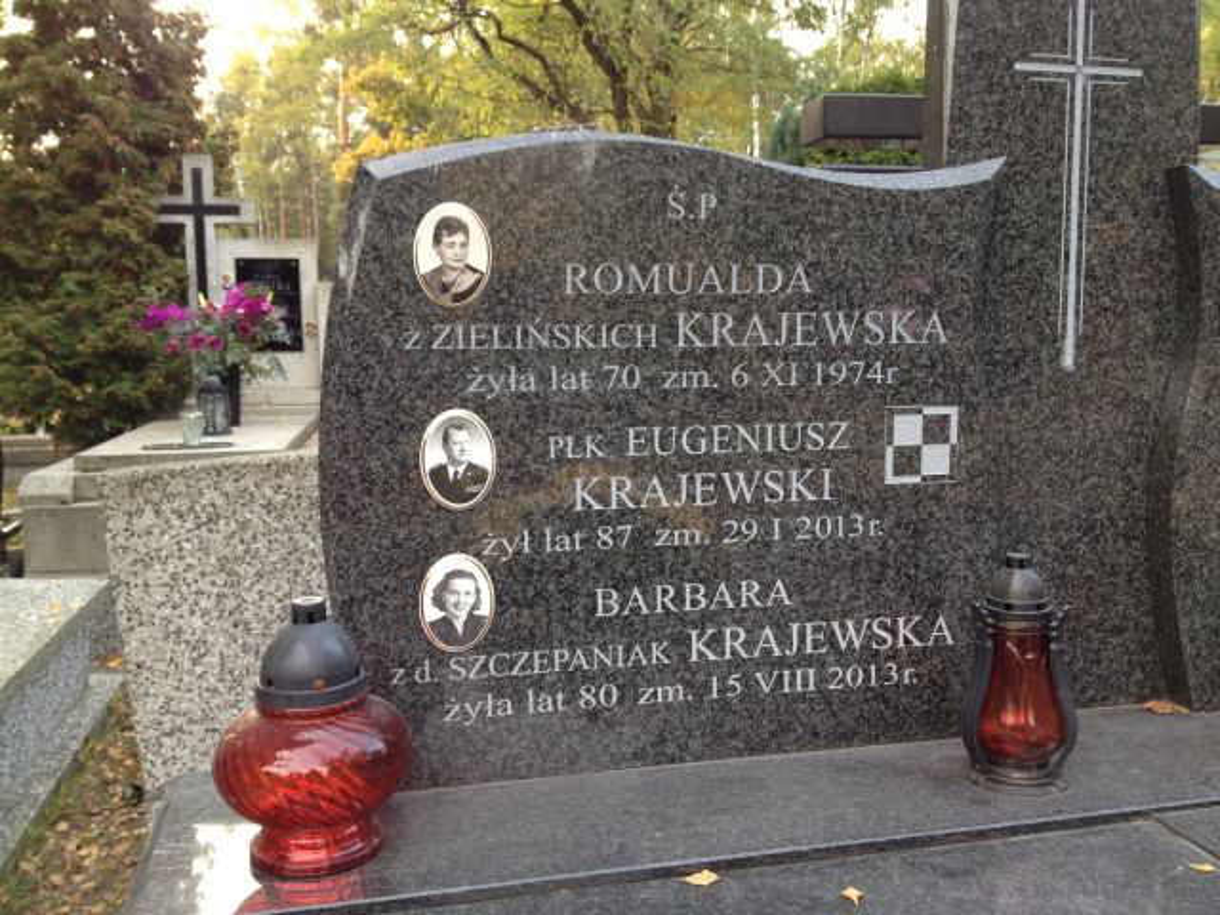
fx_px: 1234
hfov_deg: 52.6
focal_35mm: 35
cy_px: 458
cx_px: 610
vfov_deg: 40.7
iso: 64
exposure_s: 1/60
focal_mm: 4.28
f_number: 2.4
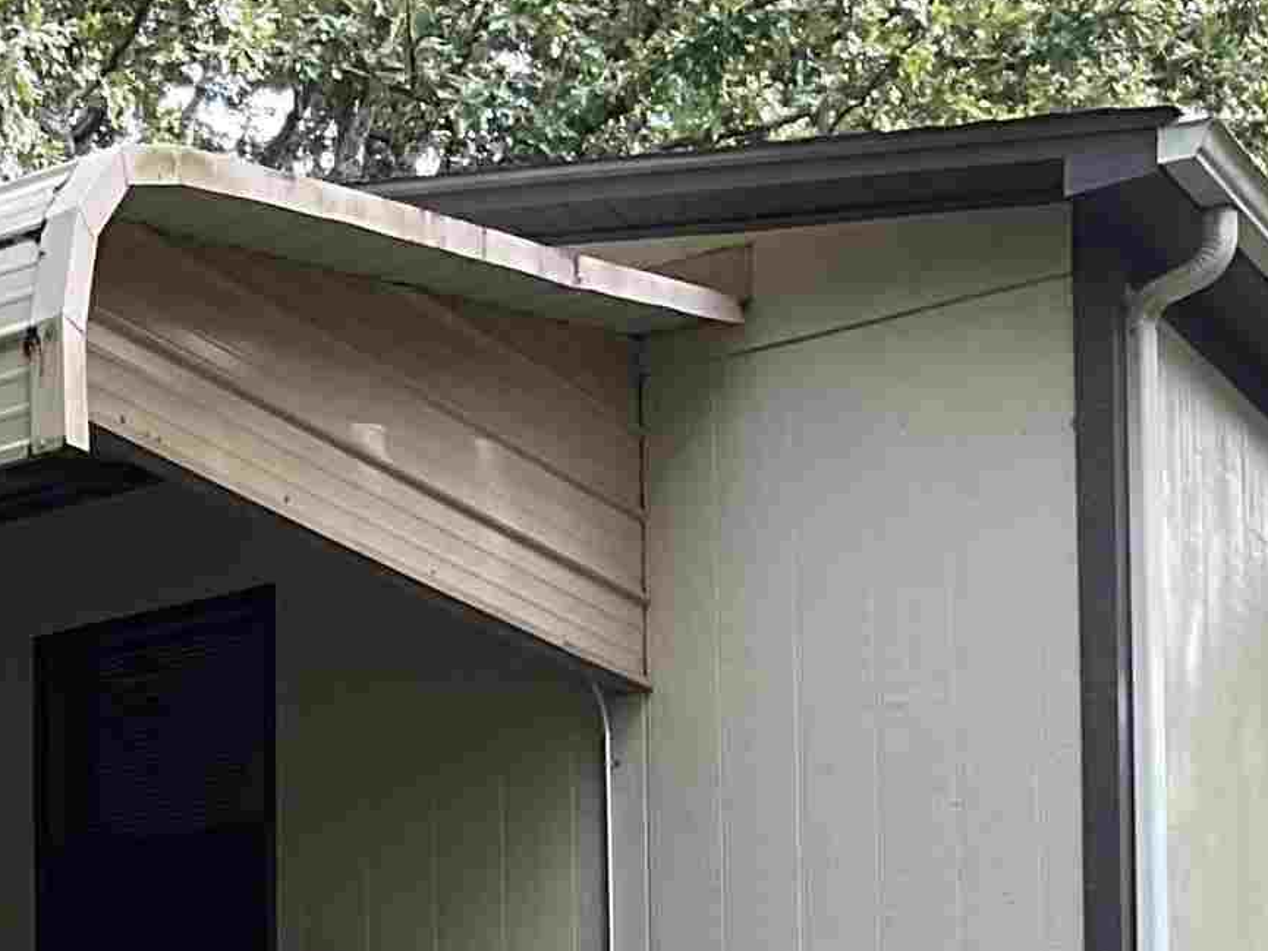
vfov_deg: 13.1
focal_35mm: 103
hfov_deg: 17.4
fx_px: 3773
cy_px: 1654
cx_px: -545
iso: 16
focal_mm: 3
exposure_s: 1/132
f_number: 1.8
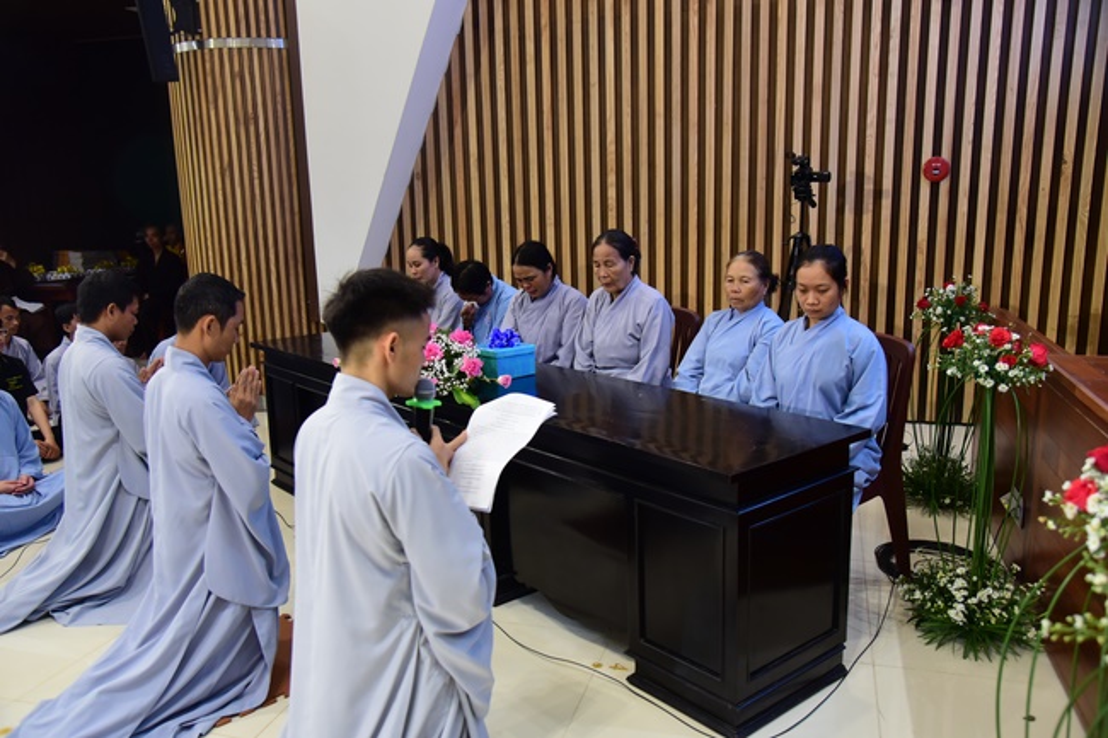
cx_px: 554
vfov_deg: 43.6
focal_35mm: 30
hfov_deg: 61.9
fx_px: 923
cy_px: 369
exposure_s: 1/80
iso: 1600
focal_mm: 30
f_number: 4
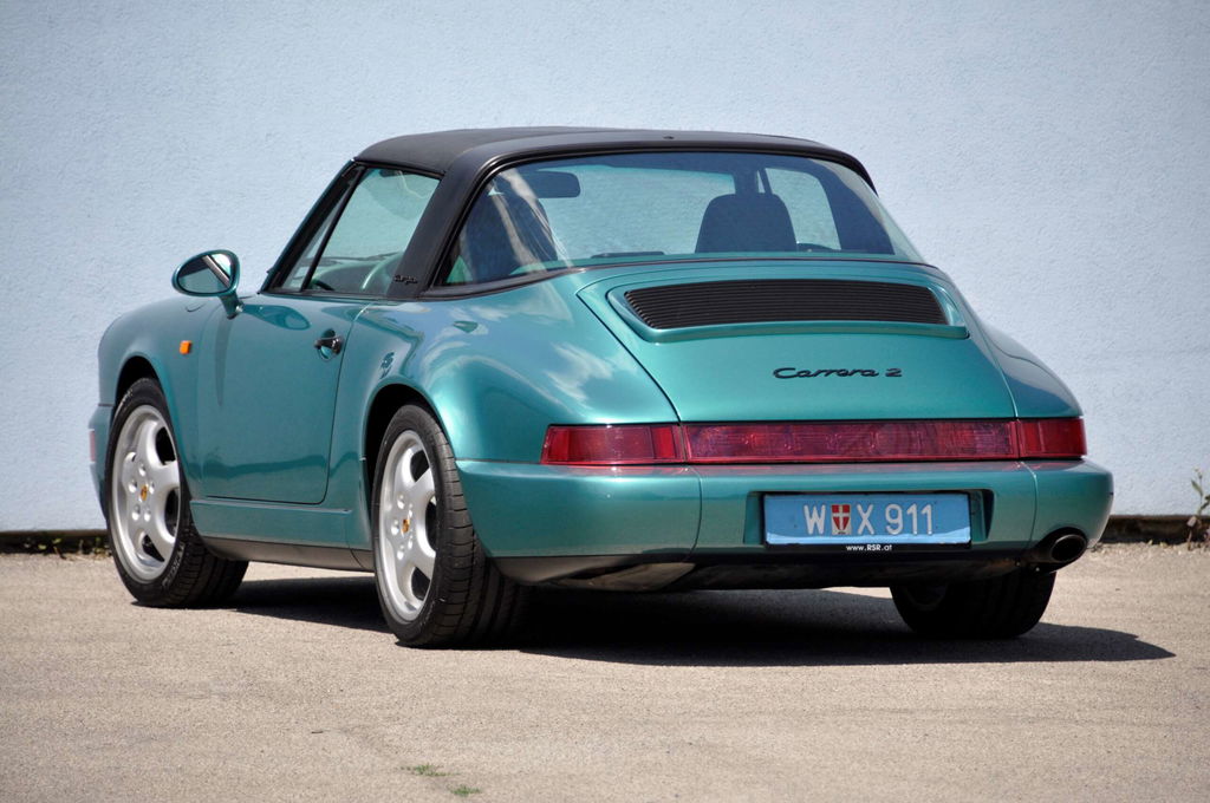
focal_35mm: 262
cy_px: 402
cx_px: 605
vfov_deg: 5.2
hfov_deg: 7.9
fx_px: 8812
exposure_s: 1/640
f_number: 6
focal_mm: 175
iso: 500
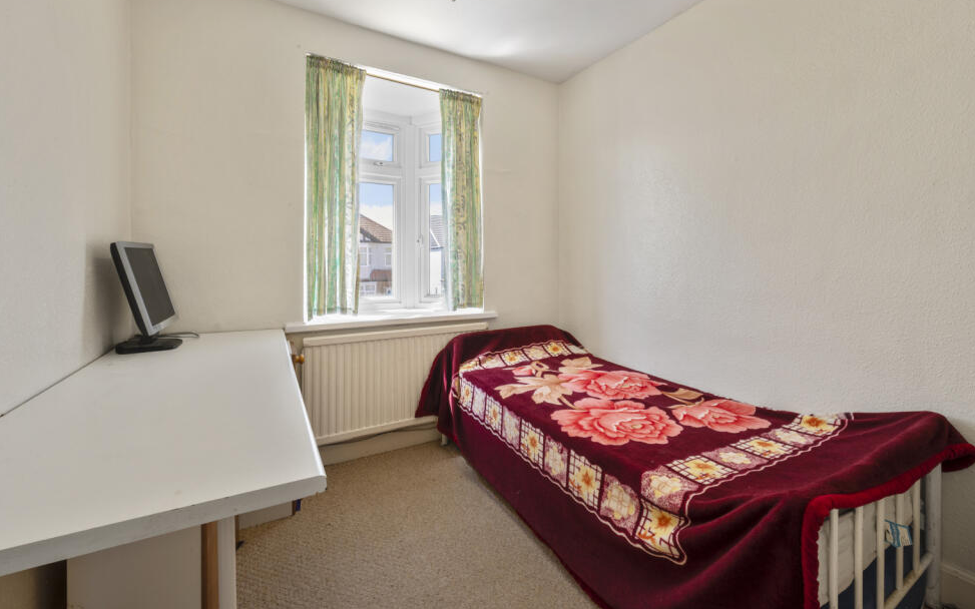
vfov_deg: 74.5
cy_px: 270
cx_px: 503
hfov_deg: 101.4
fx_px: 399
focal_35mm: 15
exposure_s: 1/2.5
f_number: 16
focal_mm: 14
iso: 200
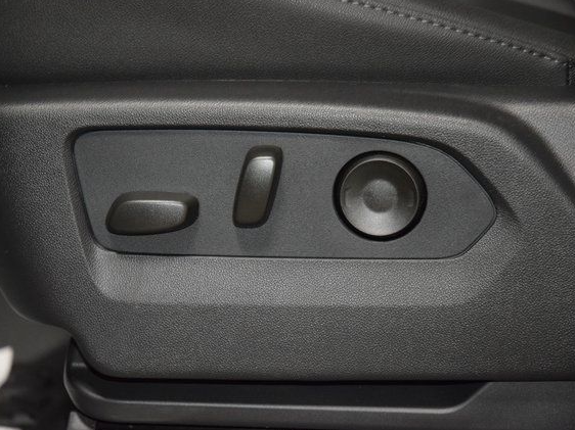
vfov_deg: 12.9
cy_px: 214
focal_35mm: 115
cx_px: 258
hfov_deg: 17.1
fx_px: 1909
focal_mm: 70
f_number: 4.5
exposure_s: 1/80
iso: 2800
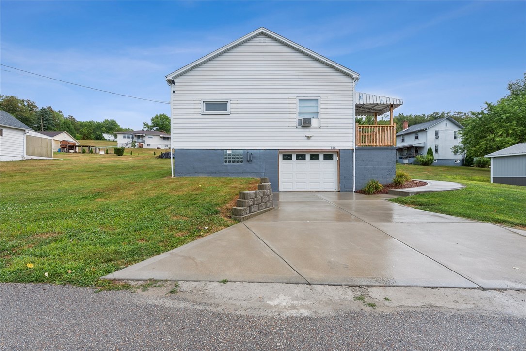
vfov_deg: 77.4
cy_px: 176
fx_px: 219
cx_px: 263
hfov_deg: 100.4
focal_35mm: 15
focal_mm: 15
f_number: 11
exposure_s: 1/10
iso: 50
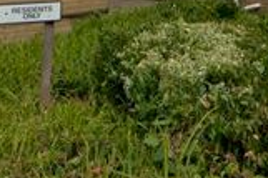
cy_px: -163
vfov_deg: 17.2
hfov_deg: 32.6
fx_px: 454
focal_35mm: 61
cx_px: 178
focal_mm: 14
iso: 100
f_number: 8
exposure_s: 1/200
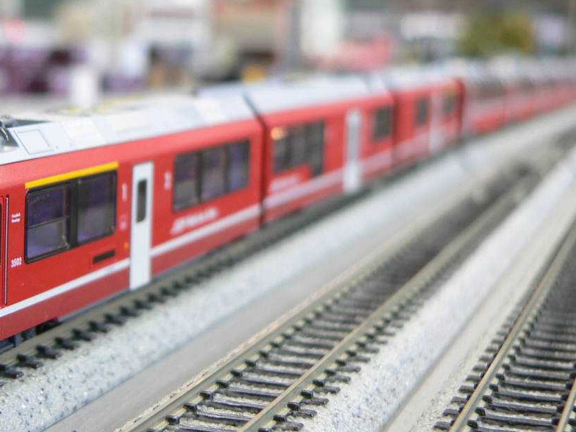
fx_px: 1315
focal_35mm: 79
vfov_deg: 18.7
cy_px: 205
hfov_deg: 24.6
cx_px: 193
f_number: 2.8
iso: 100
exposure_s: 1/5
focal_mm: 8.5
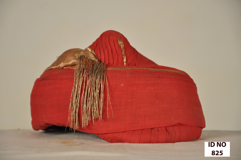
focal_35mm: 158
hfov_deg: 13.1
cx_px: 120
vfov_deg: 8.7
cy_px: 80
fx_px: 1053
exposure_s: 1/15
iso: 400
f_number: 8
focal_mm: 105
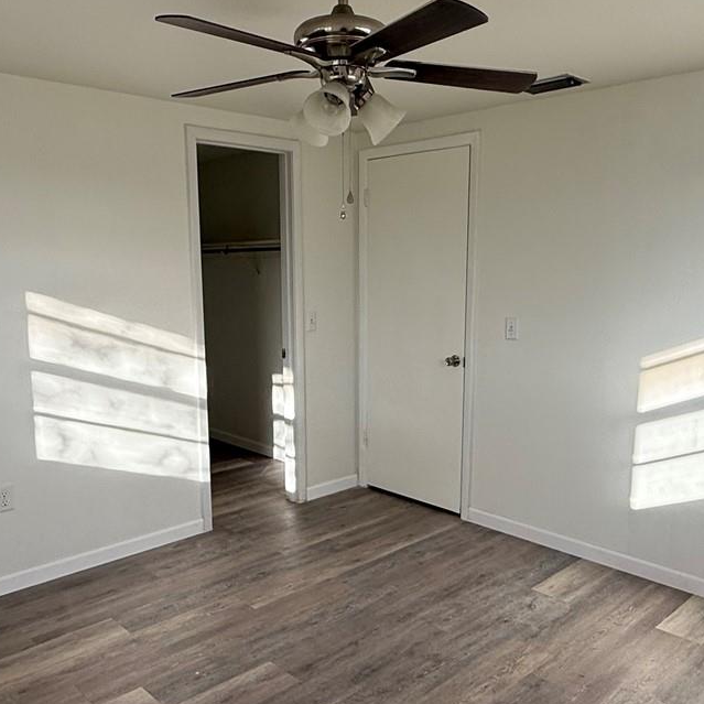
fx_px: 713
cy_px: 383
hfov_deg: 52.5
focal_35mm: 31
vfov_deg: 52.5
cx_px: 355
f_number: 2.2
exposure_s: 1/331
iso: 64
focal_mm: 2.22
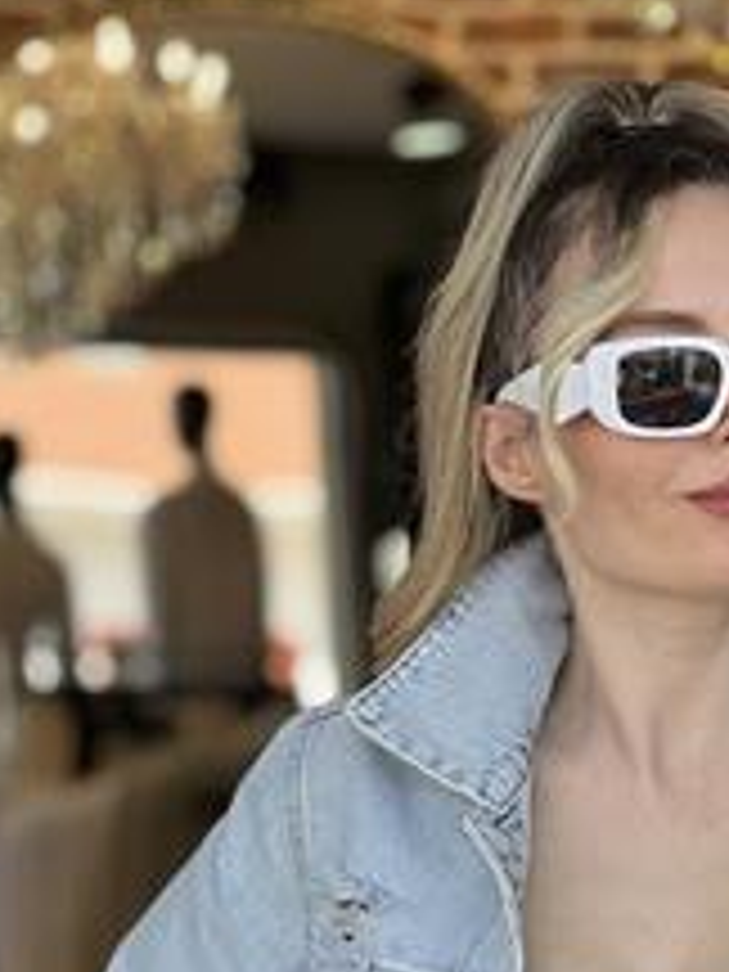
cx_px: 666
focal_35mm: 166
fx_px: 4661
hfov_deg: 8.9
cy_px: 914
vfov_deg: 11.8
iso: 25
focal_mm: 9
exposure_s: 1/100
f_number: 2.8
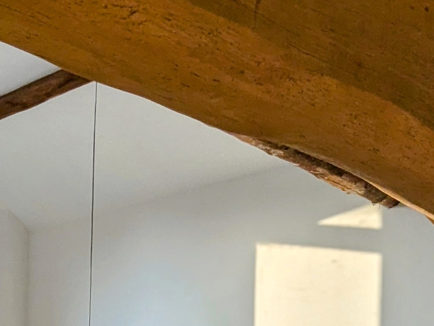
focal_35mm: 106
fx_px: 1329
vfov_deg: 12.6
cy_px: 602
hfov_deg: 17.8
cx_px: -66
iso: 55
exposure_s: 1/289
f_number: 1.73
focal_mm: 4.38
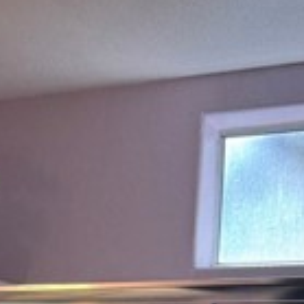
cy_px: 531
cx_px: -70
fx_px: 974
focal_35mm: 98
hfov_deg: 16.9
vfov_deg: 15.5
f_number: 1.78
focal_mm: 6.76
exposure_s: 1/120
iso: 80
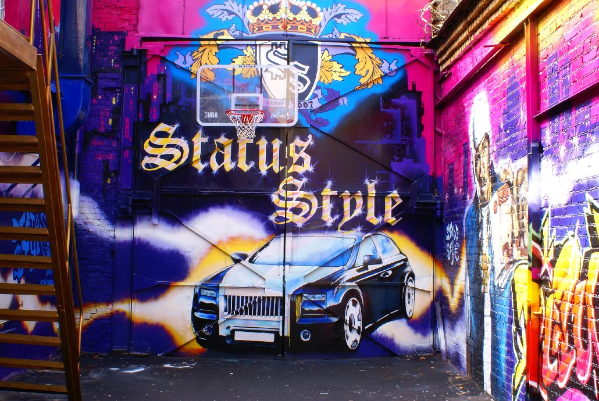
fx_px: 733
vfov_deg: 30.6
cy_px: 181
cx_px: 287
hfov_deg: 44.4
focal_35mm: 44
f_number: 29
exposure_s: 1/2
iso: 100
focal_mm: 26
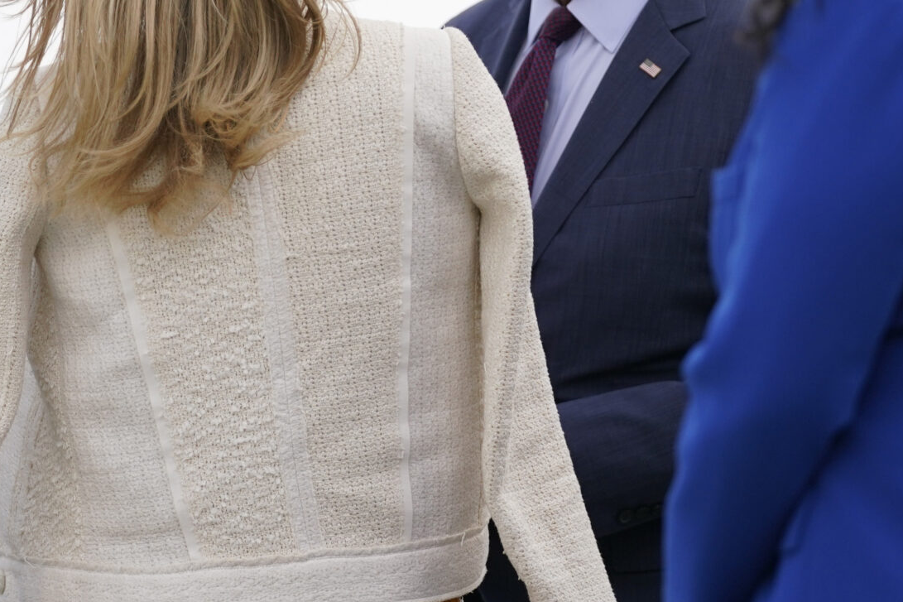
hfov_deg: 5.0
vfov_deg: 3.3
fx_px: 10357
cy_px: 177
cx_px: 386
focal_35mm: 413
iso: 400
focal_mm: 176
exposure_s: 1/4000
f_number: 2.8
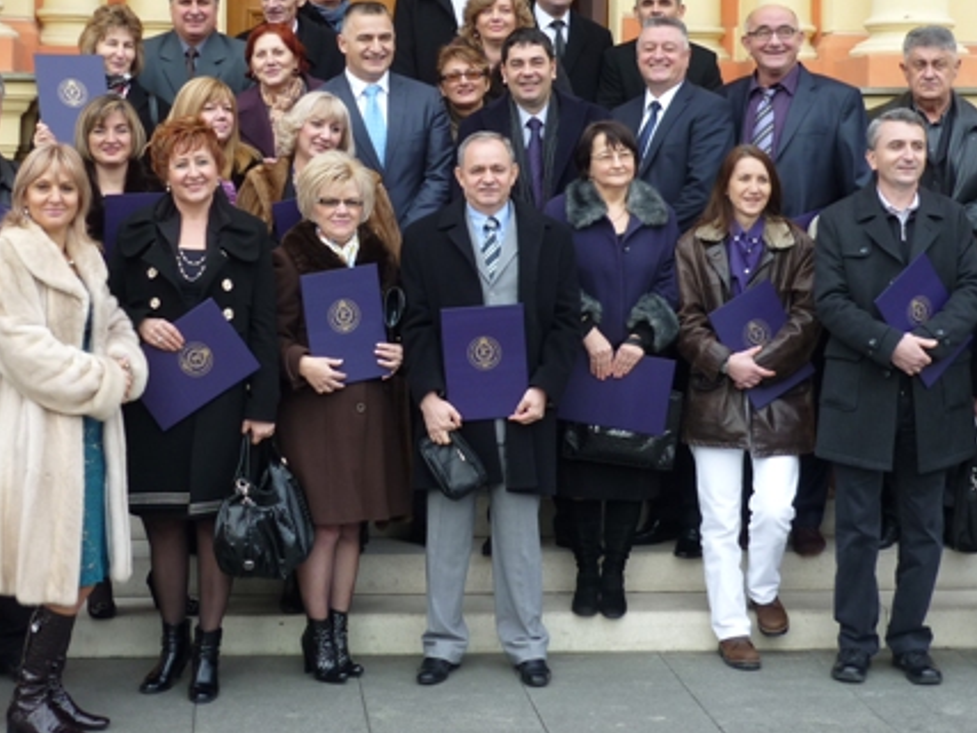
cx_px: 455
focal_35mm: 72
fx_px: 2032
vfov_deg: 20.3
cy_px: 211
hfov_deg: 27.0
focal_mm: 8
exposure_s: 1/100
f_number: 3.2
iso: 80
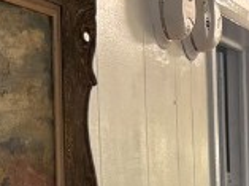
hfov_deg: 11.2
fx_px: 1220
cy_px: 424
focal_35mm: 170
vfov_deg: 8.1
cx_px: 365
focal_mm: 5.96
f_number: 1.6
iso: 100
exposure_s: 1/60
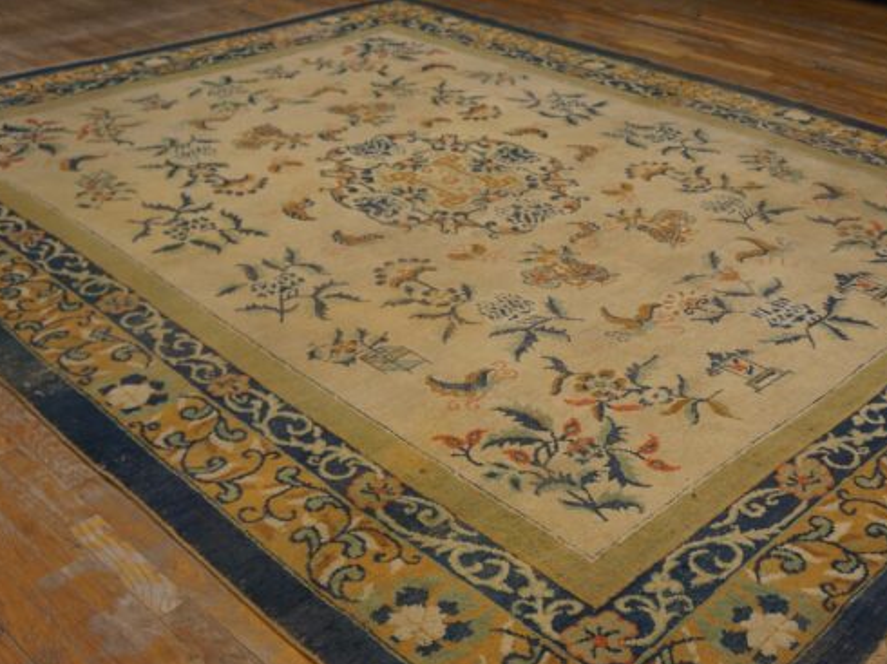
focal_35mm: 41
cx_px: 530
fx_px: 1040
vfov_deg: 35.4
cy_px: 359
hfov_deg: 46.0
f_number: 4
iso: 400
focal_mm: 23
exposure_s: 1/60
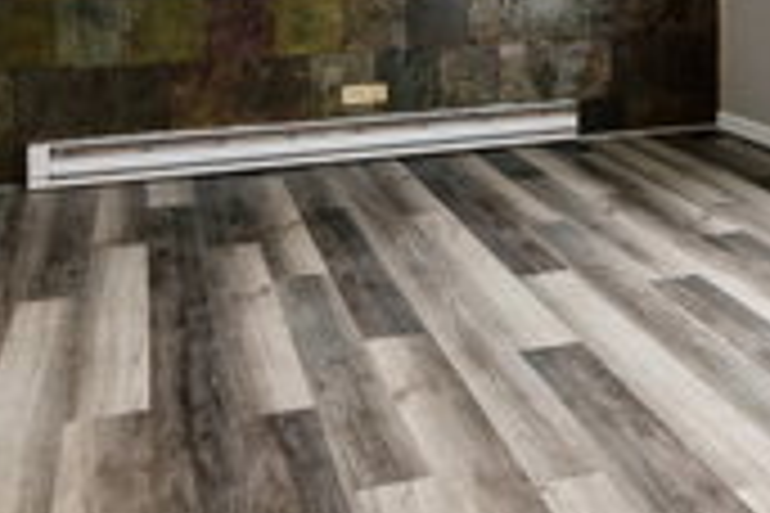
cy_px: -99
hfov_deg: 45.8
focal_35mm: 42
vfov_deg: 28.0
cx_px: 500
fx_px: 898
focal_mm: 15
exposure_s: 1/6
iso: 200
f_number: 9.5
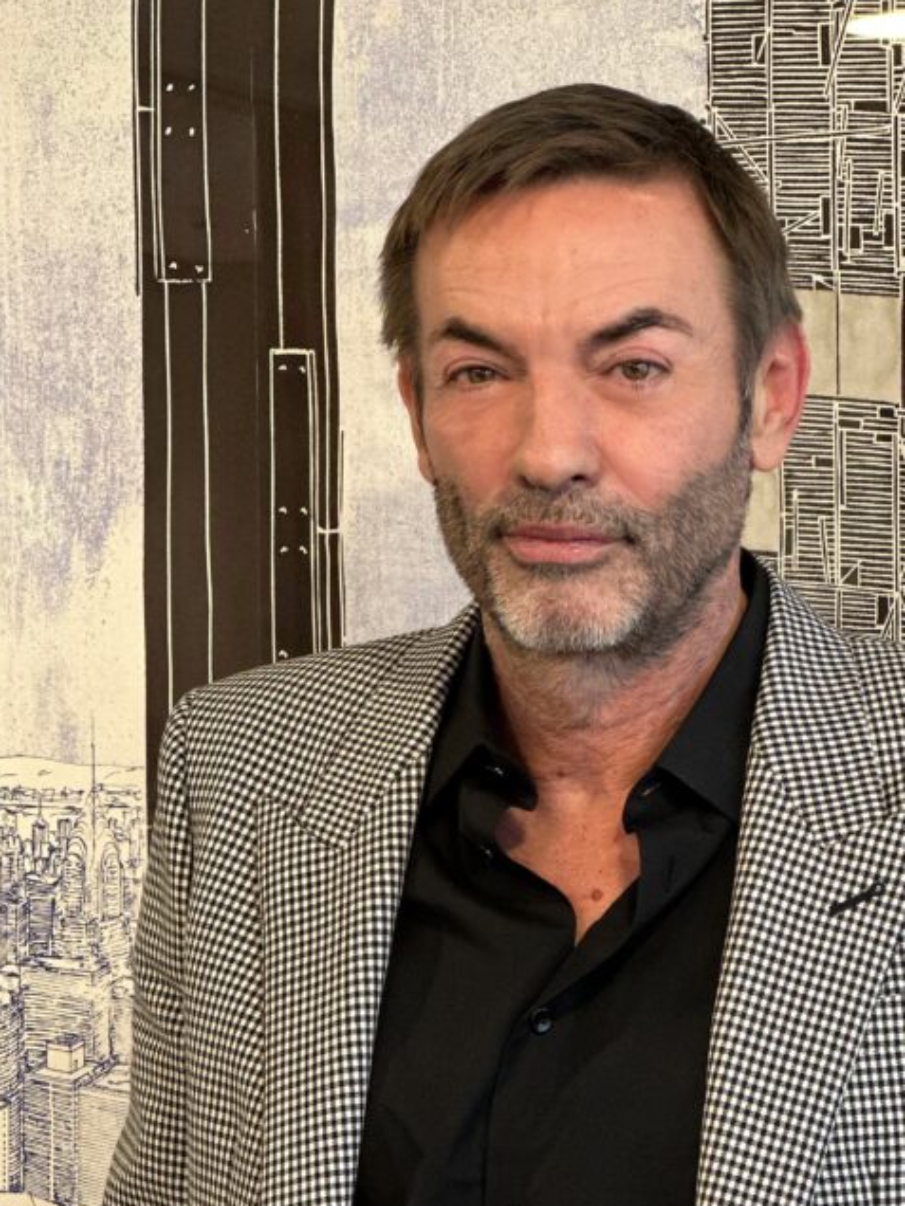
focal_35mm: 124
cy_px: 779
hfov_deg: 11.9
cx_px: 571
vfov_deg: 15.9
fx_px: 4322
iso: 320
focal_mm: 9
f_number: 2.8
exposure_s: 1/33
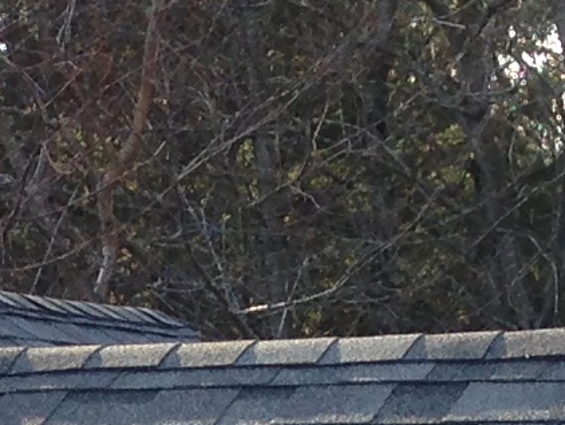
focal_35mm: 255
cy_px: 1263
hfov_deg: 7.3
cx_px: -740
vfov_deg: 5.5
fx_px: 4164
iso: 50
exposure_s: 1/245
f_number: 2.4
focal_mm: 4.12
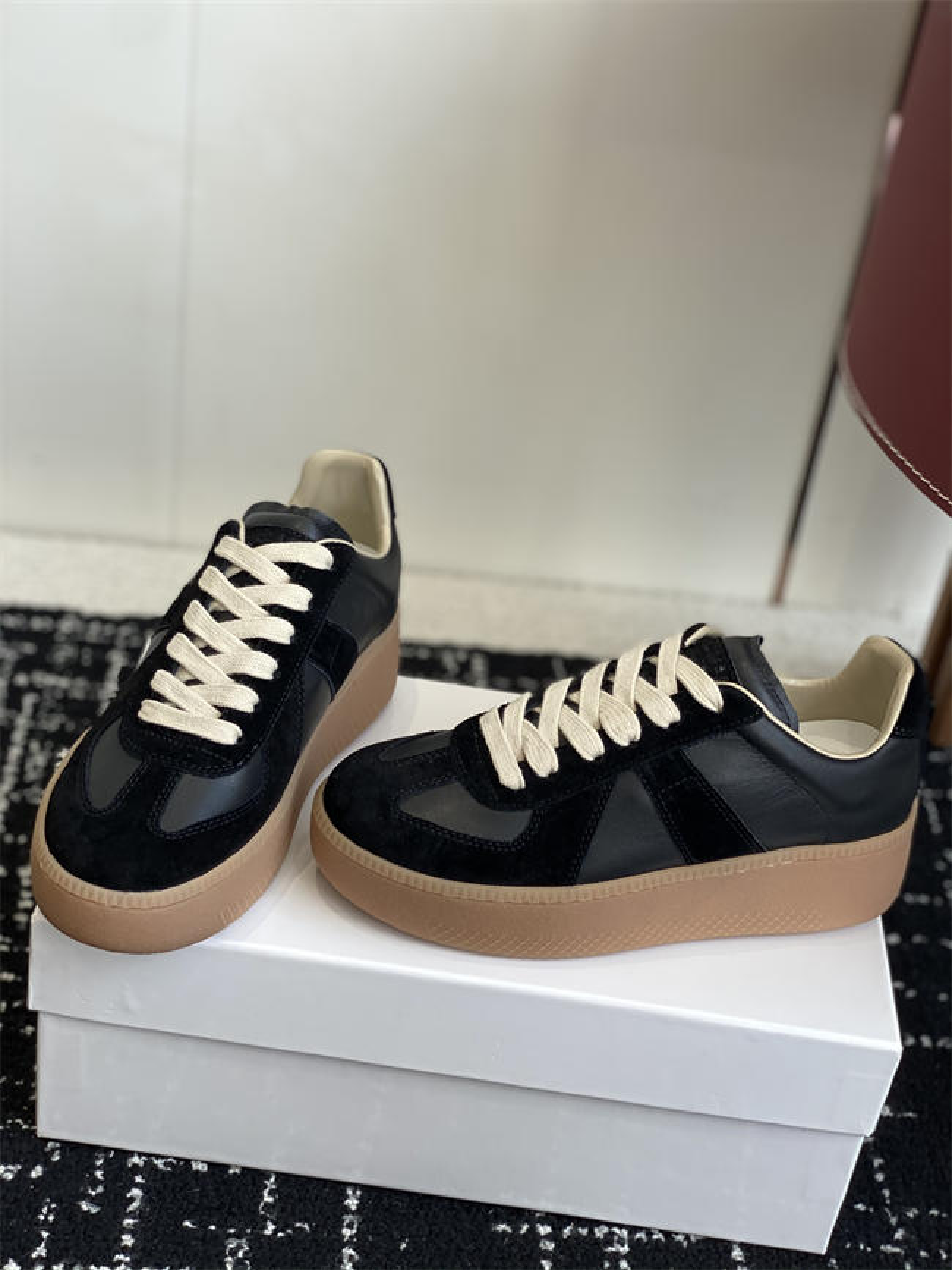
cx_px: 476
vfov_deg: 36.8
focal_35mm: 52
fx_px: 1906
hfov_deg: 28.0
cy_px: 635
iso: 25
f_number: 2
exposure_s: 1/122
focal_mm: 6
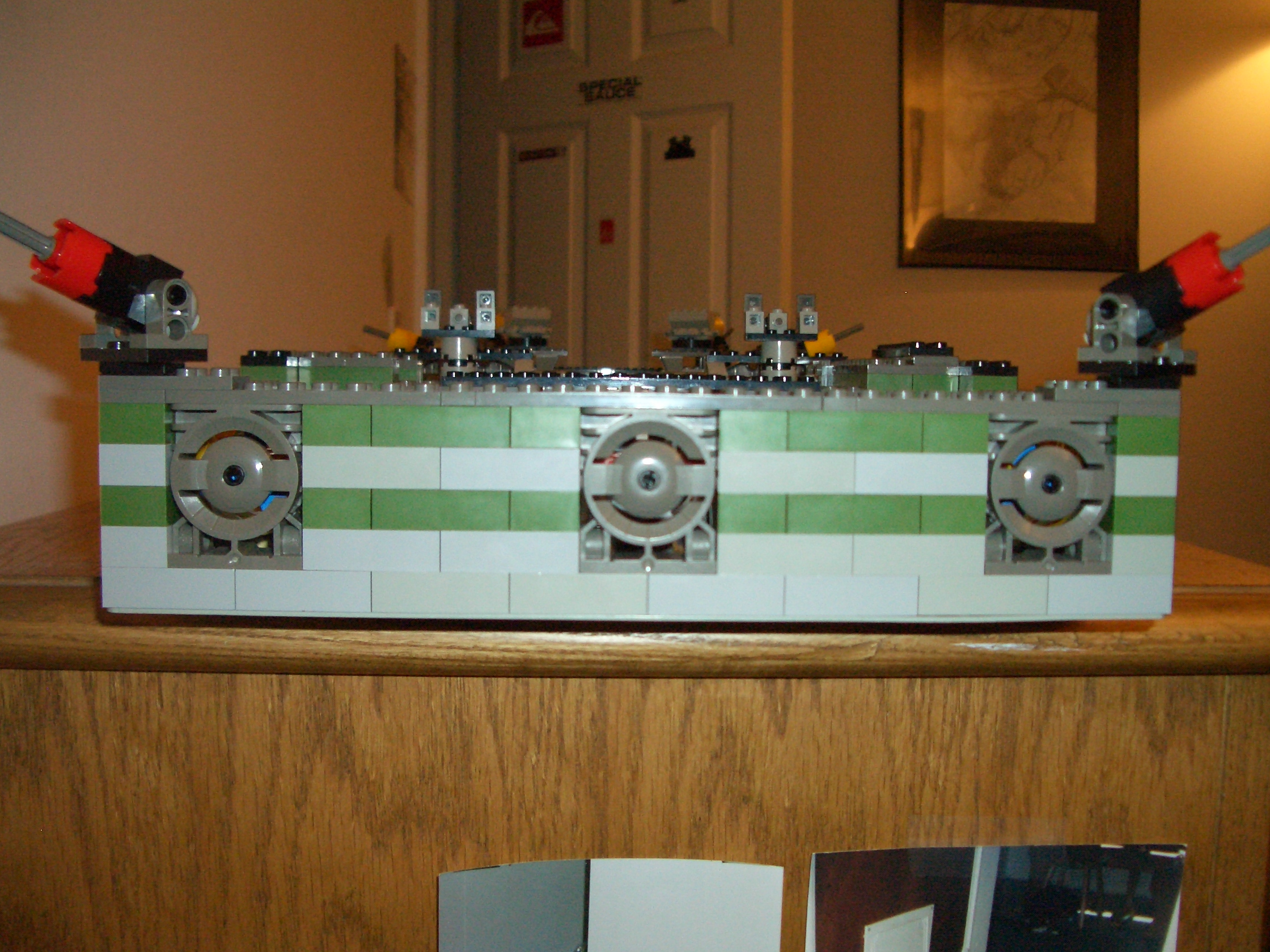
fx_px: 1321
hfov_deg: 51.3
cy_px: 486
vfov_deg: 39.7
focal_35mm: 36
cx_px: 652
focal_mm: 5.8
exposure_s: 1/60
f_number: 2.6
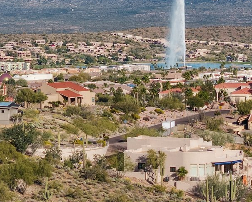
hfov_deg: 8.4
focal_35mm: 231
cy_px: 87
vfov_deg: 6.7
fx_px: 1723
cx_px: 143
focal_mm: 19.4
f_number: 2.8
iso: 100
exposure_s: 1/1600
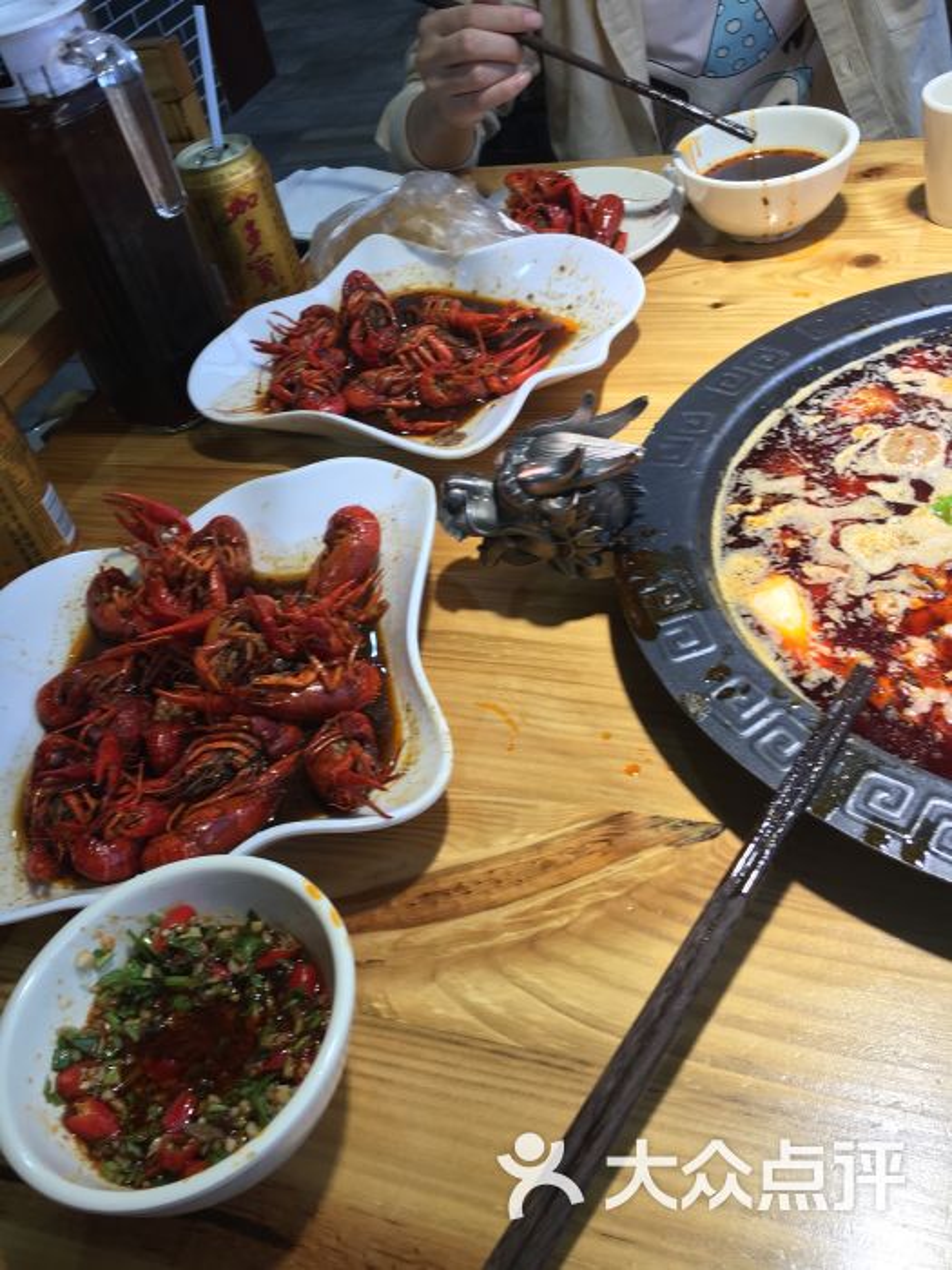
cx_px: 476
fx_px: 1063
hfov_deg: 48.2
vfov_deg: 61.7
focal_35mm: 29
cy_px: 635
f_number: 2.2
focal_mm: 4.15
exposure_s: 1/50
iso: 25
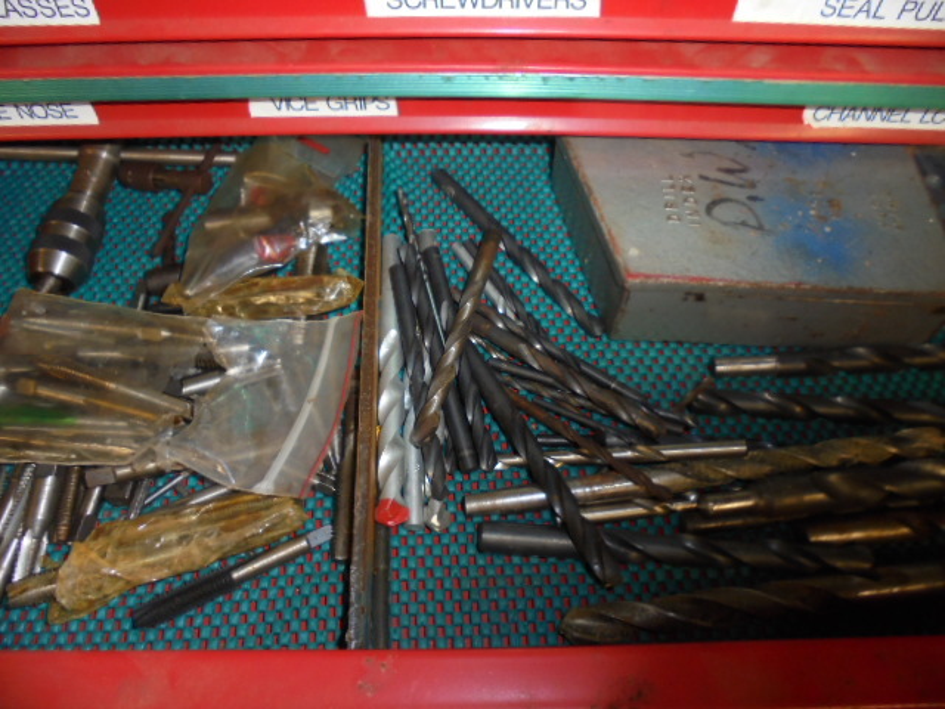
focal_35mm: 26
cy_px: 354
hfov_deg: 67.3
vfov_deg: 53.1
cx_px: 472
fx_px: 710
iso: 200
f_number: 3.5
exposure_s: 1/30
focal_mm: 4.6
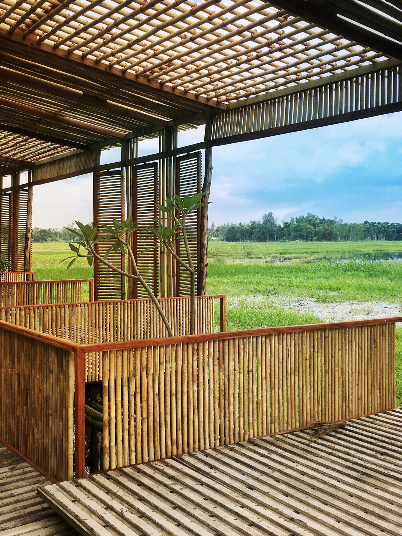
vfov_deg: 46.8
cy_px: 262
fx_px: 619
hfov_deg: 35.9
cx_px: 163
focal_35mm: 40
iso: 25
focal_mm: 4.15
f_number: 2.2
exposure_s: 1/527
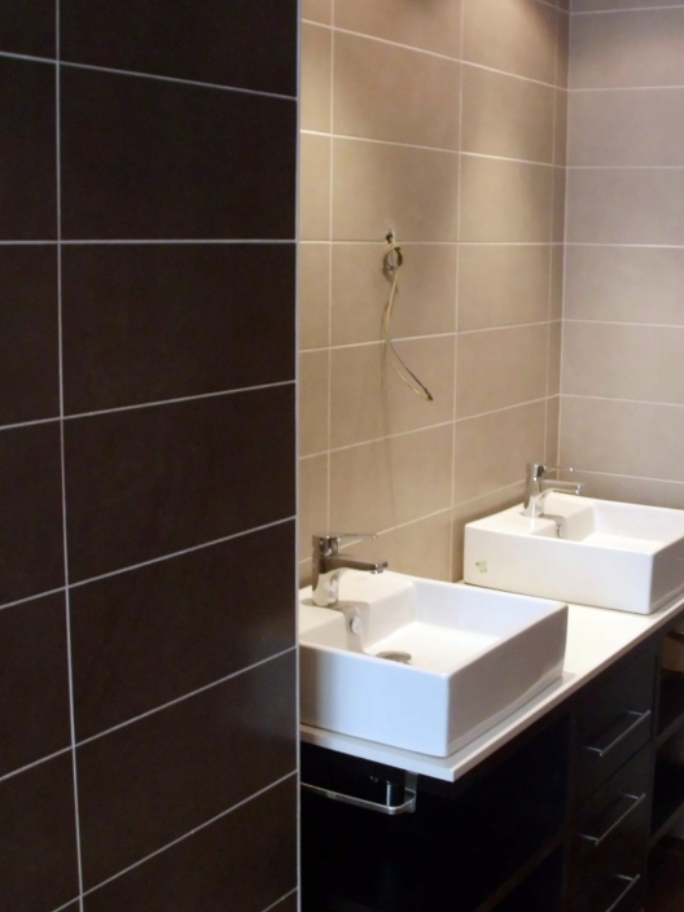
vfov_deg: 41.2
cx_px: 394
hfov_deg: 31.5
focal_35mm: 46
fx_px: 1212
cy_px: 435
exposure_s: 1/60
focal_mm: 6.3
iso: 400
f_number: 2.9
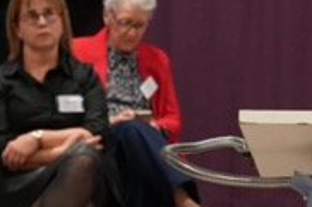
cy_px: -62
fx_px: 2000
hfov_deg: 8.8
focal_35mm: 231
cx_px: 418
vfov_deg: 5.9
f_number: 4
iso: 3200
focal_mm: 35
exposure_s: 1/160
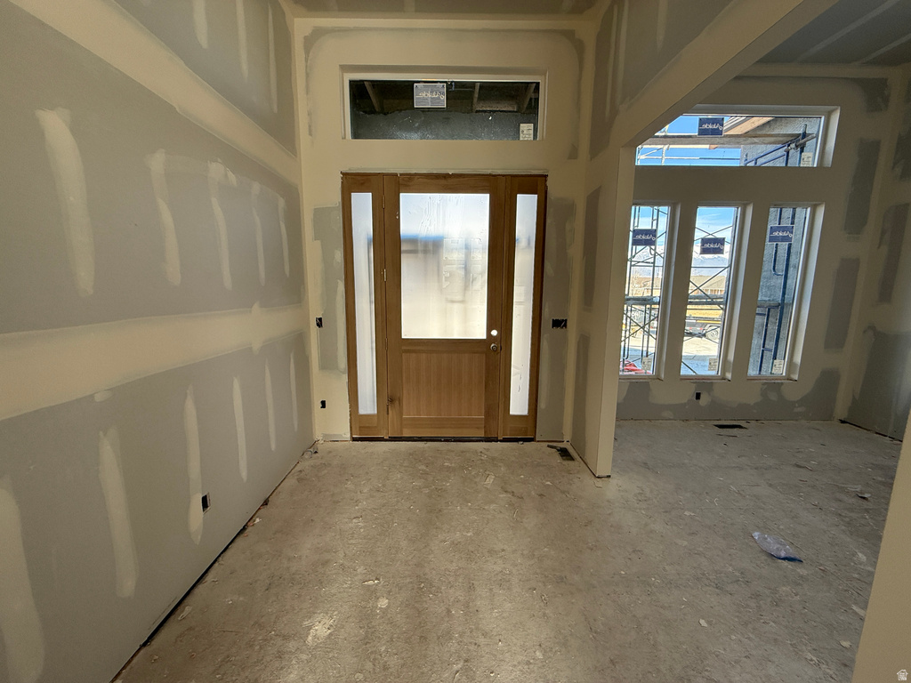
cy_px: 342
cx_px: 456
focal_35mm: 14
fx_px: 368
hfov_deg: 102.1
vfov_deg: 85.7
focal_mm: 2.22
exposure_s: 1/223
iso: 64
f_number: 2.2
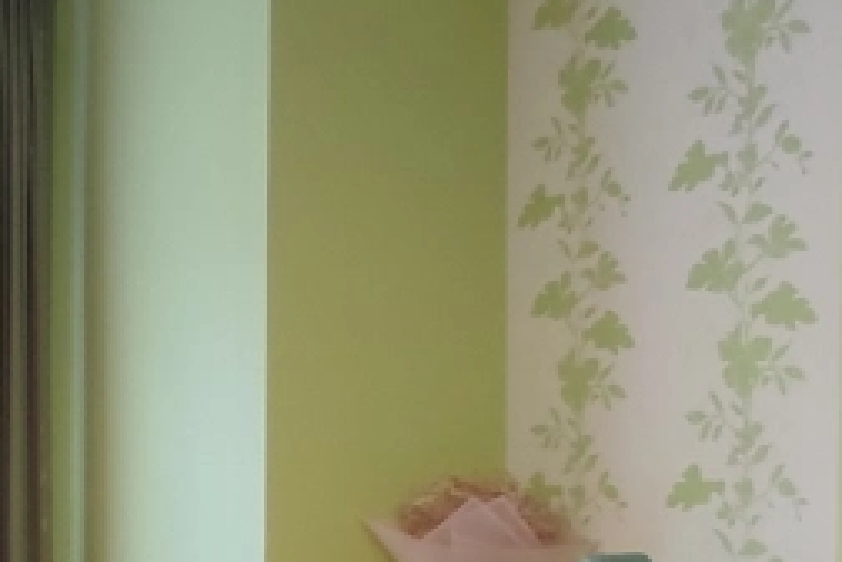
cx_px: 197
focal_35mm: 83
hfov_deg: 24.2
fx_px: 1941
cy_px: 649
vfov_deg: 15.9
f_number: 2.2
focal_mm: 1.65
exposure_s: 1/50
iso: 128
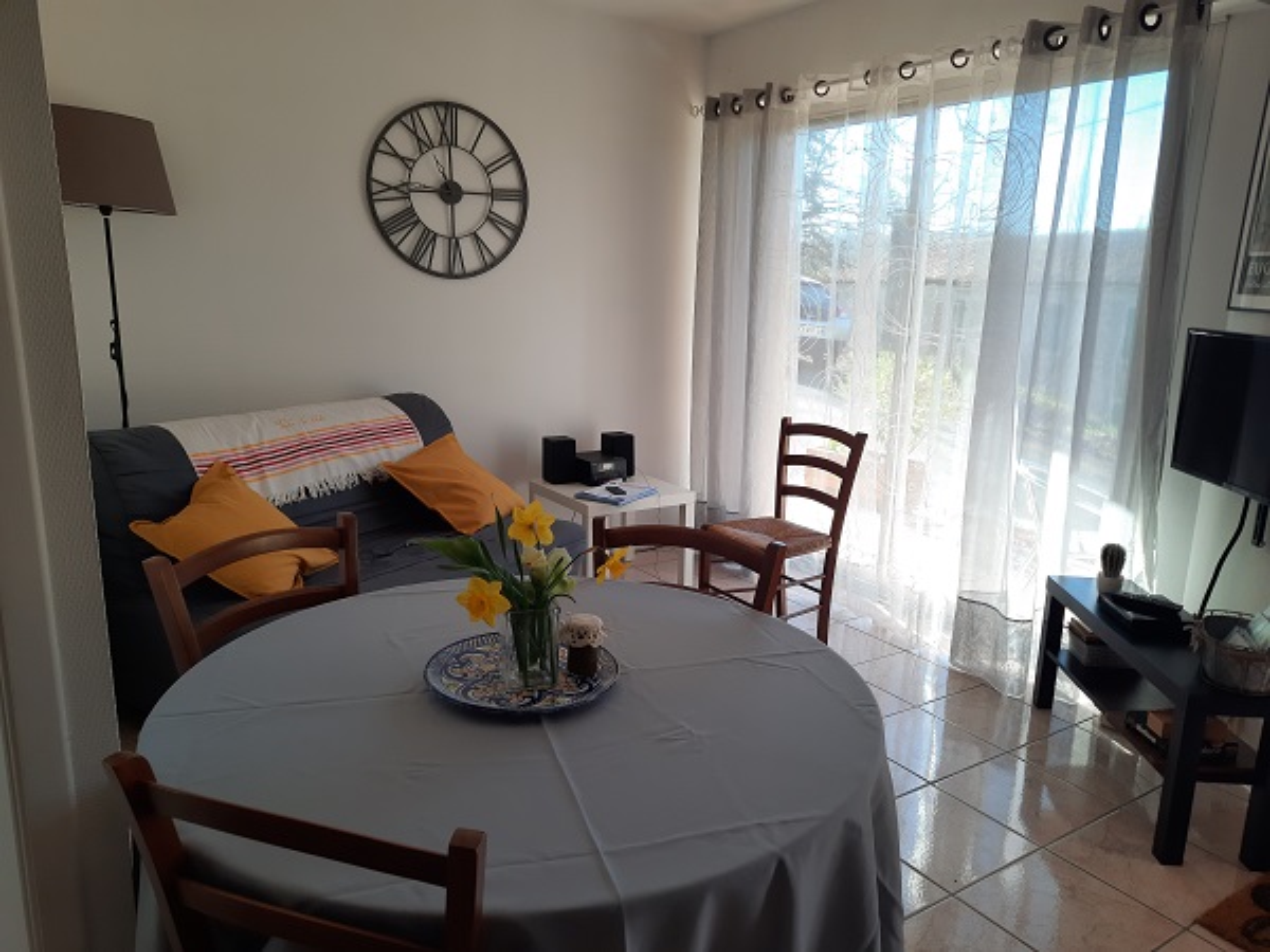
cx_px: 635
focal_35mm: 25
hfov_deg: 69.4
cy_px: 476
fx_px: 917
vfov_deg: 54.9
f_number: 2
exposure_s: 1/100
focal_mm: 4.6
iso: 40
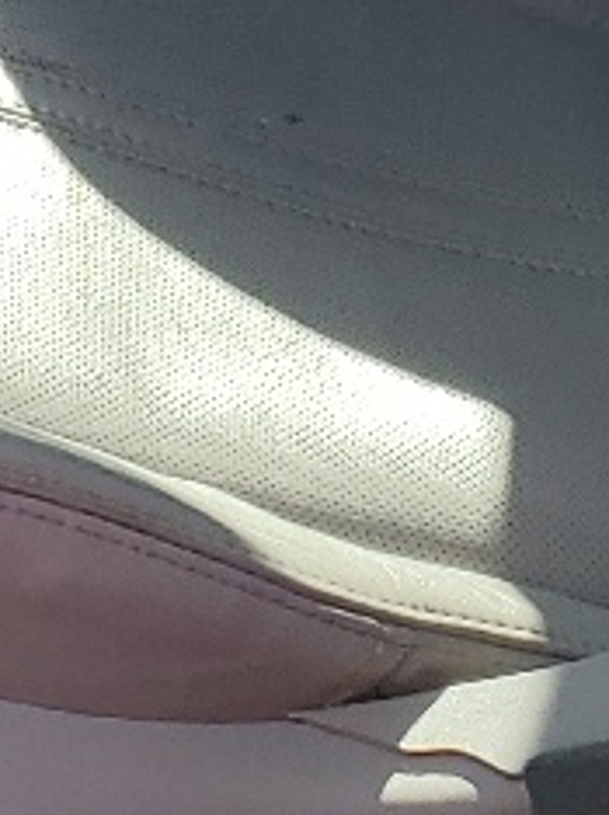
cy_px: -717
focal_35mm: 178
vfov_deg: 10.4
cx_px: -386
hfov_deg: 8.1
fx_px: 4183
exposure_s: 1/1250
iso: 50
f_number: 1.5
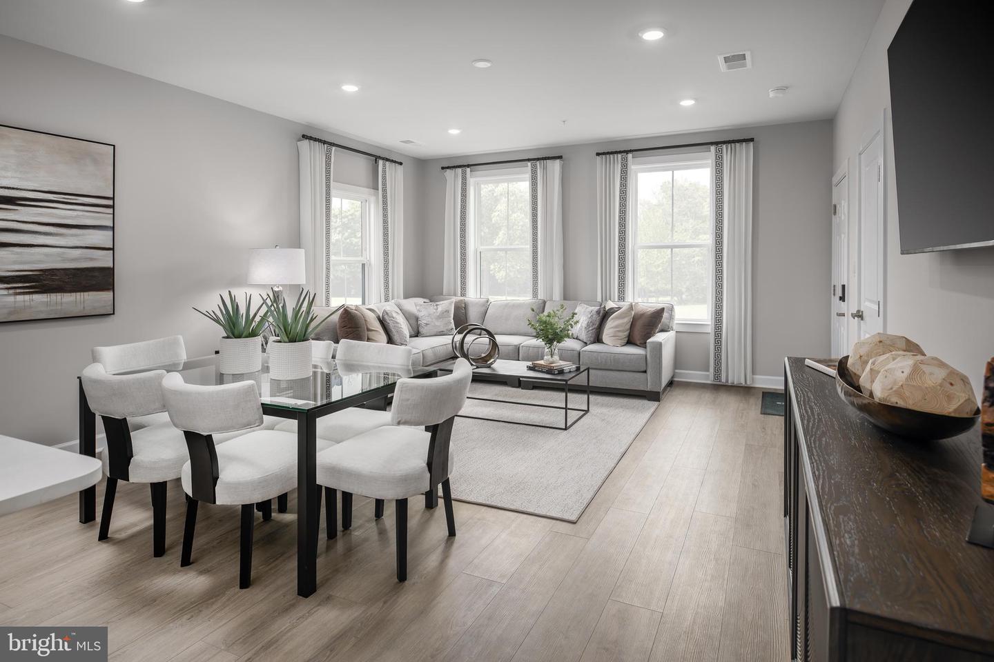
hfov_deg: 86.9
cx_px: 497
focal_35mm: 19
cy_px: 331
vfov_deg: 64.6
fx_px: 525
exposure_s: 1/200
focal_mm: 19
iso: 100
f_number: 5.6
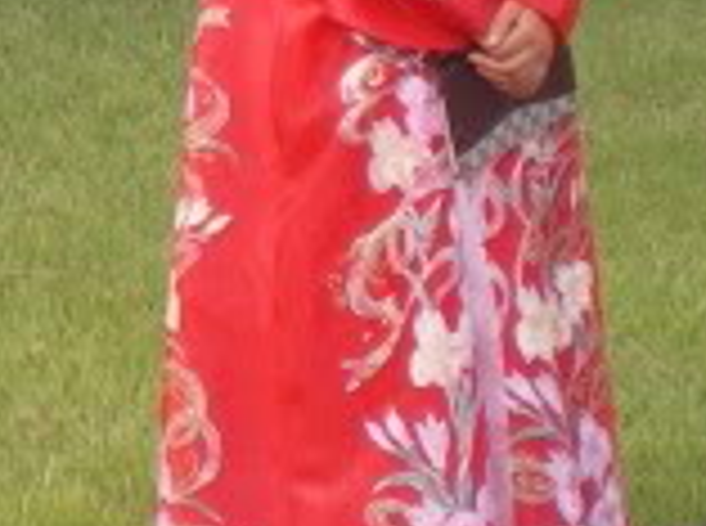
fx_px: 3744
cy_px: -584
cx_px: -450
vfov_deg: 7.6
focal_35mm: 184
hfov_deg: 10.3
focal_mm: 6.3
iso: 50
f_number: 3.1
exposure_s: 1/125
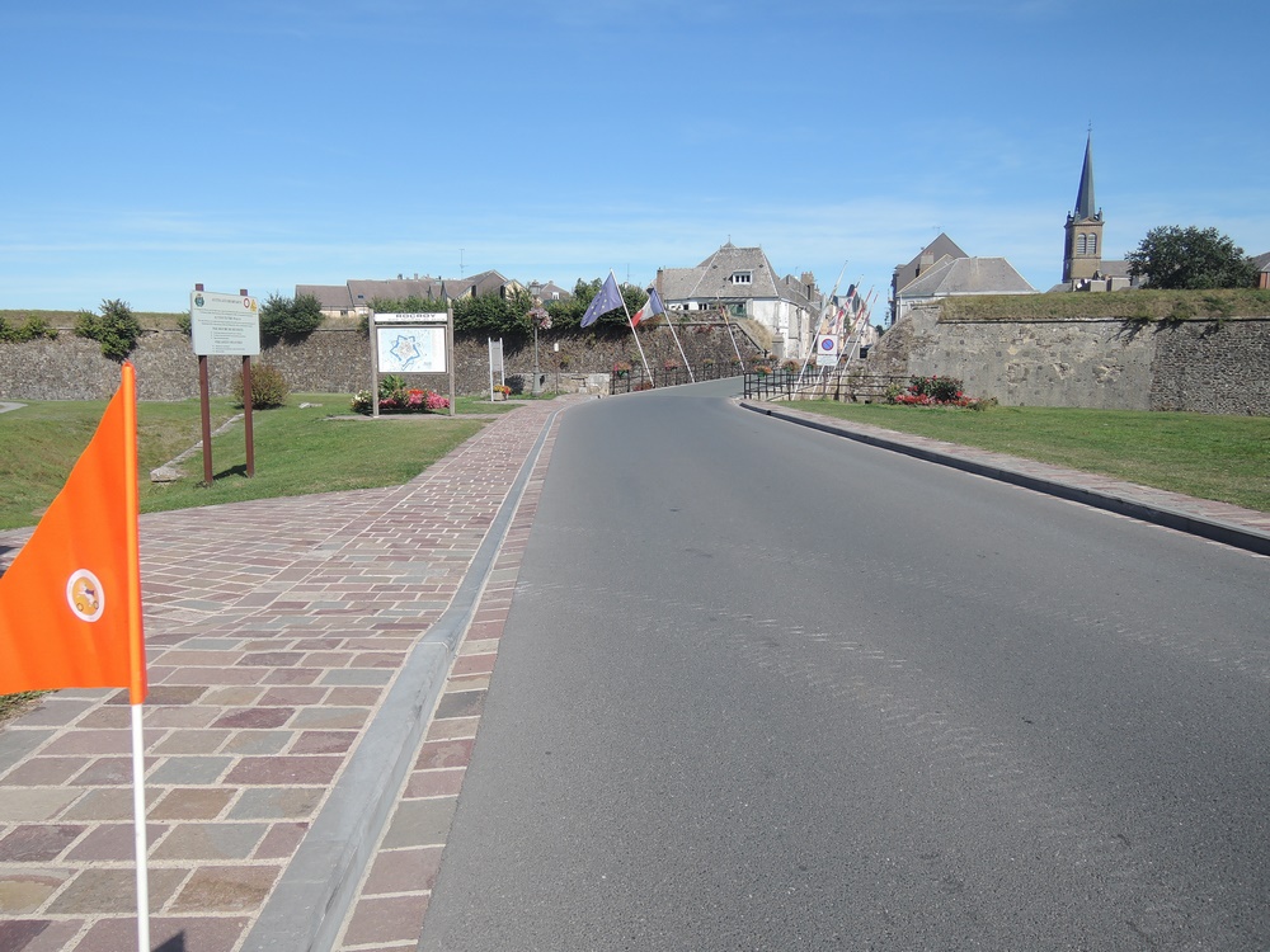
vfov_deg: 56.8
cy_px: 476
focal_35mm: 24
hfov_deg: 71.6
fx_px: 881
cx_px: 635
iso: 80
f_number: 2.8
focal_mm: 5.1
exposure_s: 1/160
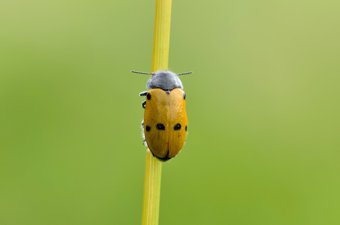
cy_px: 112
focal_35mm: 158
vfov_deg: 8.7
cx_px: 170
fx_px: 1484
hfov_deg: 13.1
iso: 100
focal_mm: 105
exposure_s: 1/15
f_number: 16
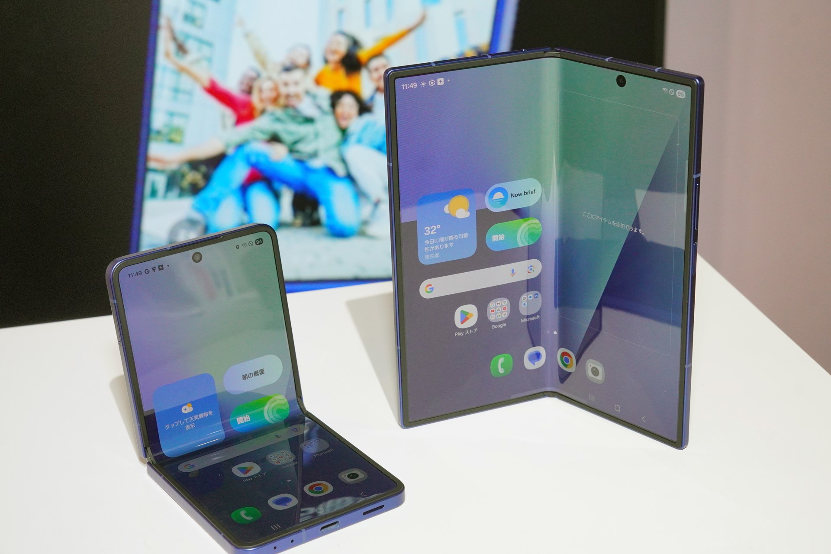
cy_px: 277
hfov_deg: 33.6
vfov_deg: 22.7
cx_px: 416
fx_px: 1378
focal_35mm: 60
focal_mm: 39.8
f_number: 9
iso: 1600
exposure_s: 1/125
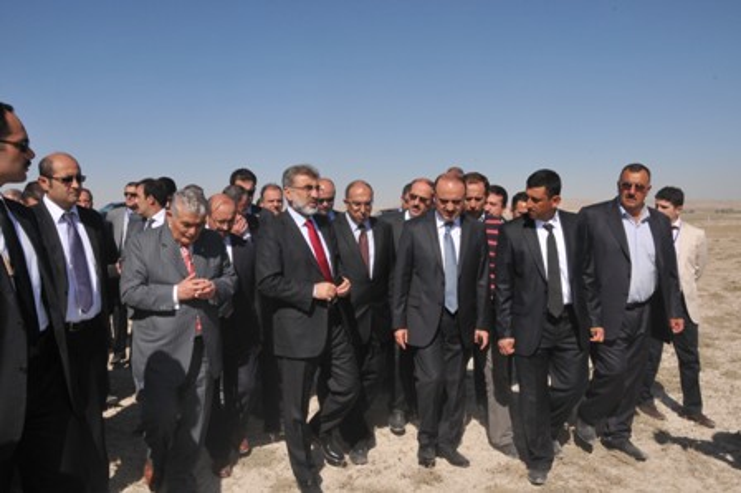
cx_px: 370
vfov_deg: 41.7
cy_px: 246
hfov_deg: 59.5
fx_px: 648
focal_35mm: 32
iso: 400
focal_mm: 21
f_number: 25
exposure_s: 1/250
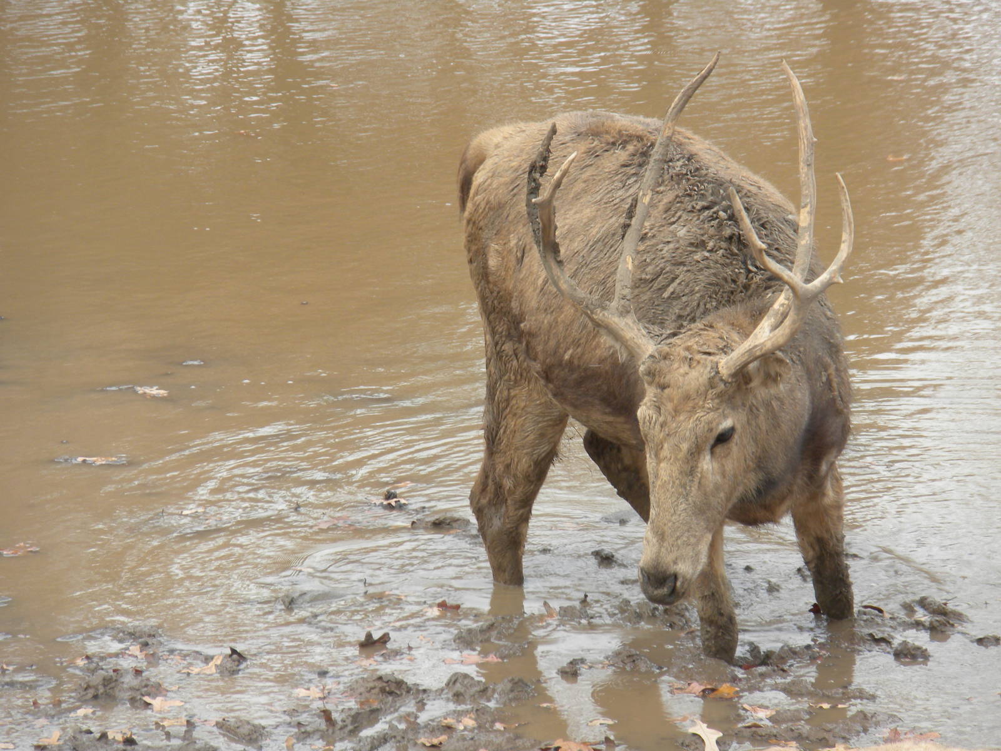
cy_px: 376
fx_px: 6882
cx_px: 500
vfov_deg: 6.2
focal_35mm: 238
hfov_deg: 8.3
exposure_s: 1/86.2
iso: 64
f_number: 5.2
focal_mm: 42.1
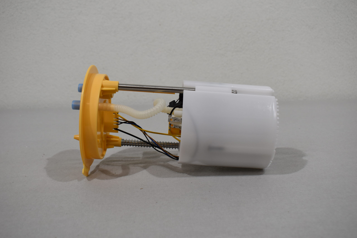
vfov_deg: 33.0
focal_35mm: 40
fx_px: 402
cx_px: 178
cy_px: 119
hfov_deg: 47.9
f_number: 5.6
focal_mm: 27
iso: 360
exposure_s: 1/125
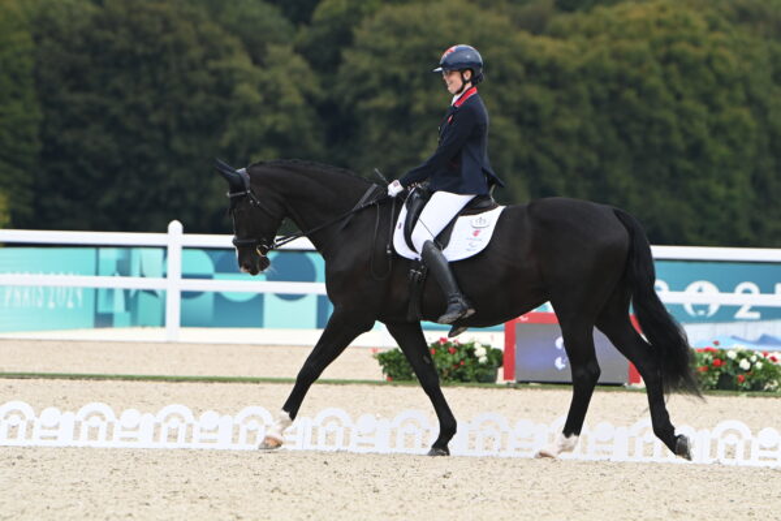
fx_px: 9979
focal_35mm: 460
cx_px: 390
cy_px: 260
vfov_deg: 3.0
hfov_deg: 4.5
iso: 1600
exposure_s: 1/1000
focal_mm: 460
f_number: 10
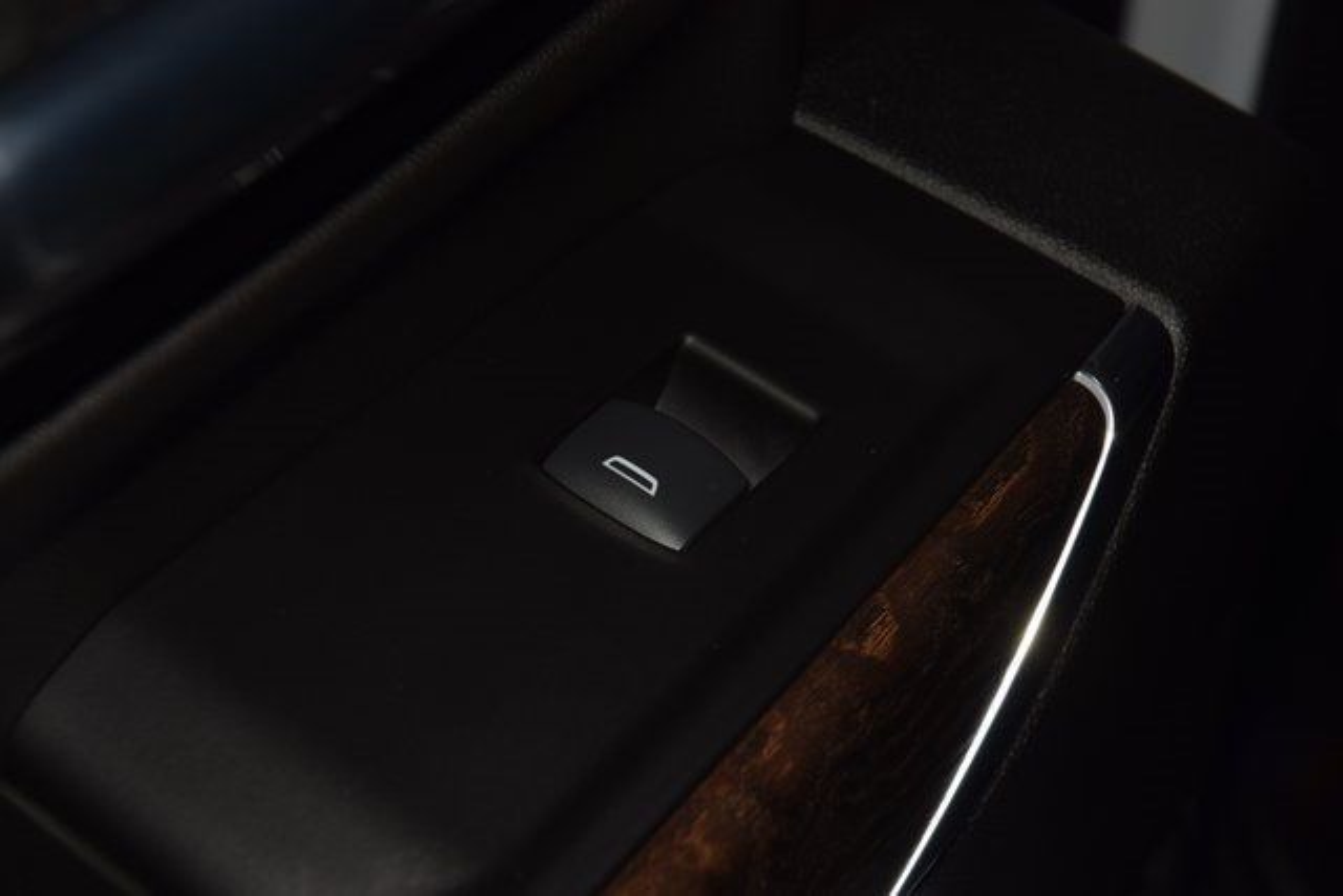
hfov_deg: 19.5
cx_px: 672
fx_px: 3918
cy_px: 448
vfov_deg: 13.0
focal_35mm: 105
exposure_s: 1/125
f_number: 8
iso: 100
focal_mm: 70
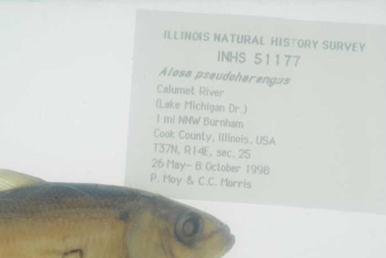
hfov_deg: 19.2
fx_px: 1137
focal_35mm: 106
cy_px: 221
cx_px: 117
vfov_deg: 12.8
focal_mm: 60
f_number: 14
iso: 100
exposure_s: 1/40
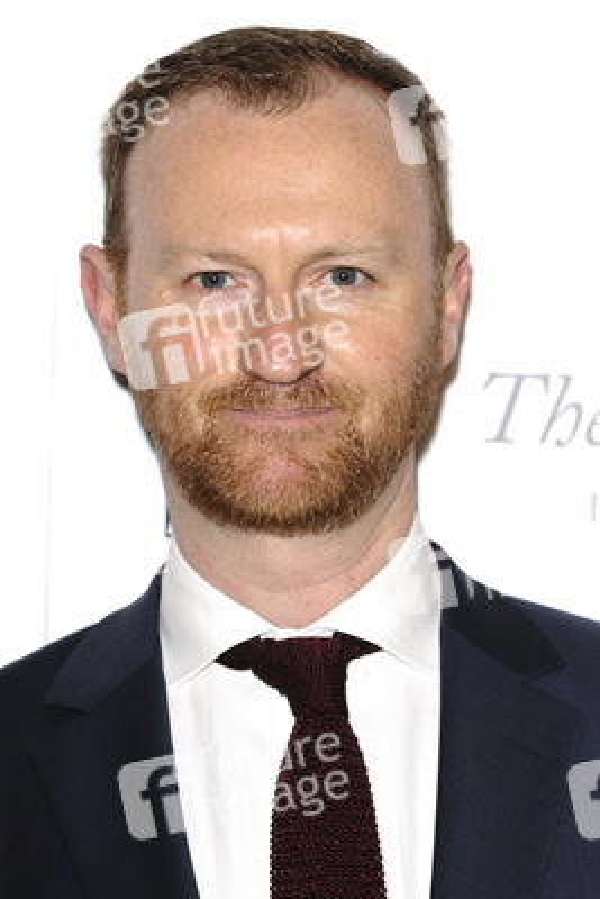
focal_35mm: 138
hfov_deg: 9.9
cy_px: 450
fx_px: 3447
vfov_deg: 14.9
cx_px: 300
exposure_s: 1/160
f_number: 4.5
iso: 320
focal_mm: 92
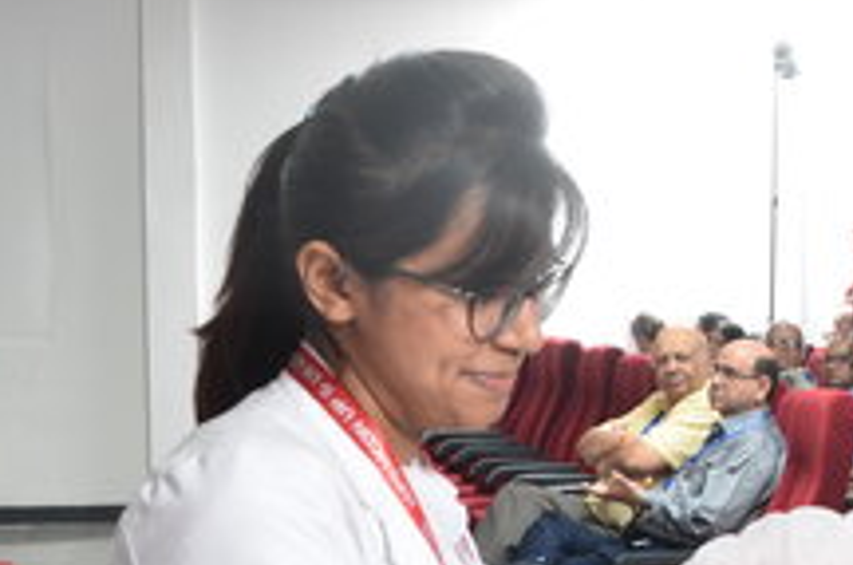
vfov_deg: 13.0
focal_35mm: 104
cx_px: 975
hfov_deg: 18.7
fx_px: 2468
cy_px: 405
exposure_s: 1/125
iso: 200
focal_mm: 25
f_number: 6.3
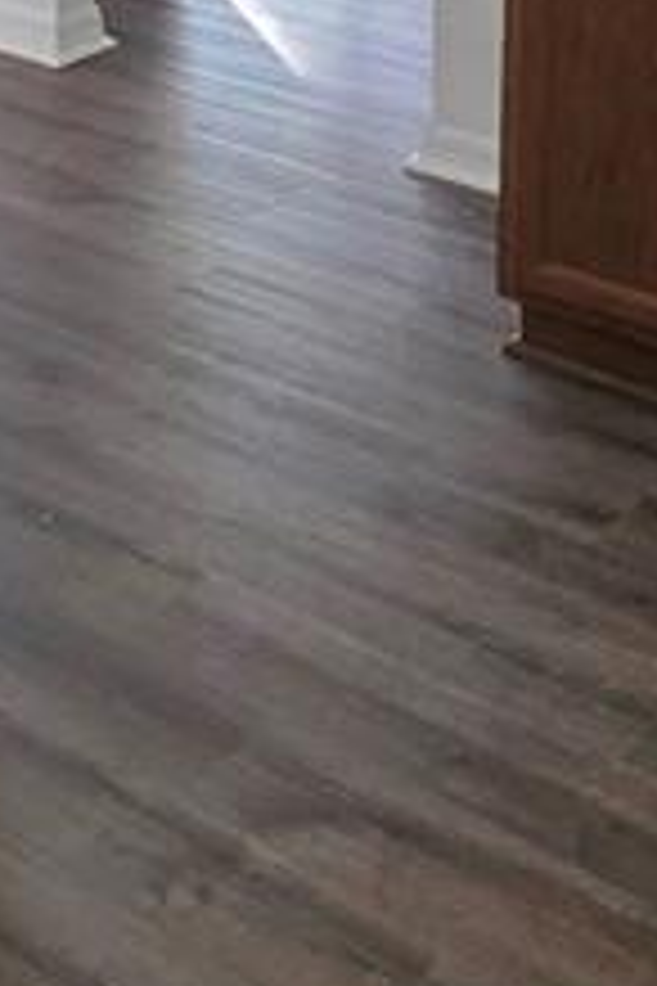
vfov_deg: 23.0
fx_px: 2026
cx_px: -40
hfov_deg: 17.9
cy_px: -428
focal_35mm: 74
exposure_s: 1/120
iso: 160
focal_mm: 2.2
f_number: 1.9
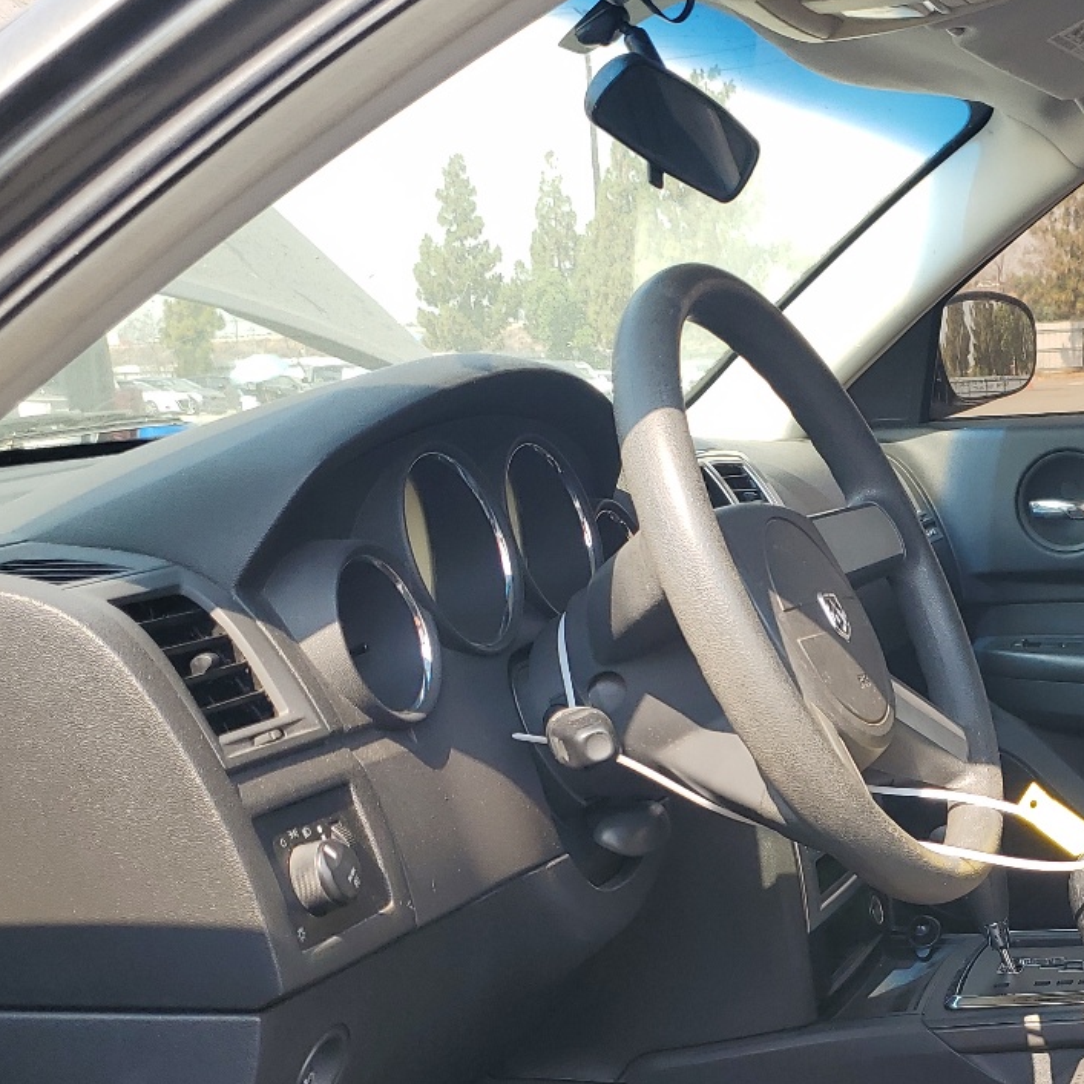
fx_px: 1842
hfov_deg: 31.4
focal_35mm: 52
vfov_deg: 32.0
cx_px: 954
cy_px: 857
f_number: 1.5
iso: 50
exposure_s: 1/526
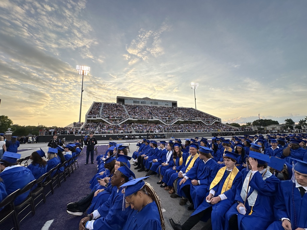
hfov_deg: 102.1
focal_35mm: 14
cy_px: 115
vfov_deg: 85.7
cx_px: 154
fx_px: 124
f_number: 2.2
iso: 40
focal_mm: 2.22
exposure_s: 1/593
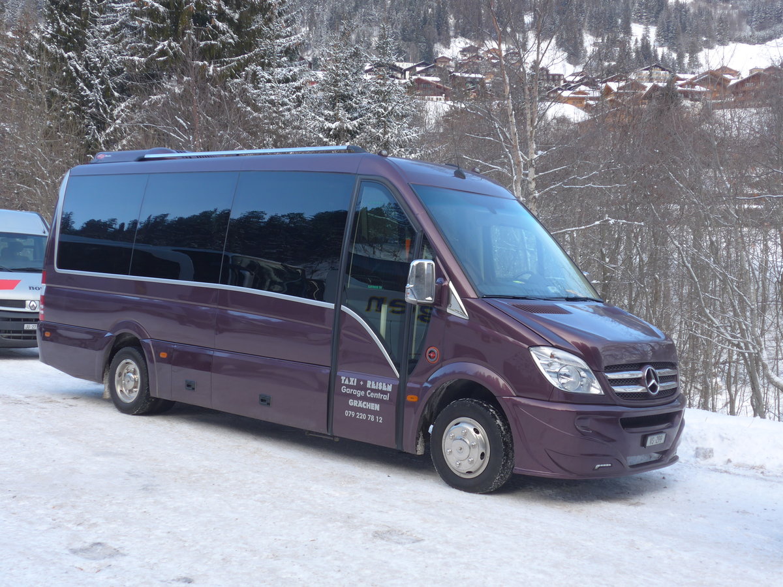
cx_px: 392
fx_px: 1041
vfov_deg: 31.5
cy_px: 294
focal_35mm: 46
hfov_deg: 41.2
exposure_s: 1/160
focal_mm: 9.5
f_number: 3
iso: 80
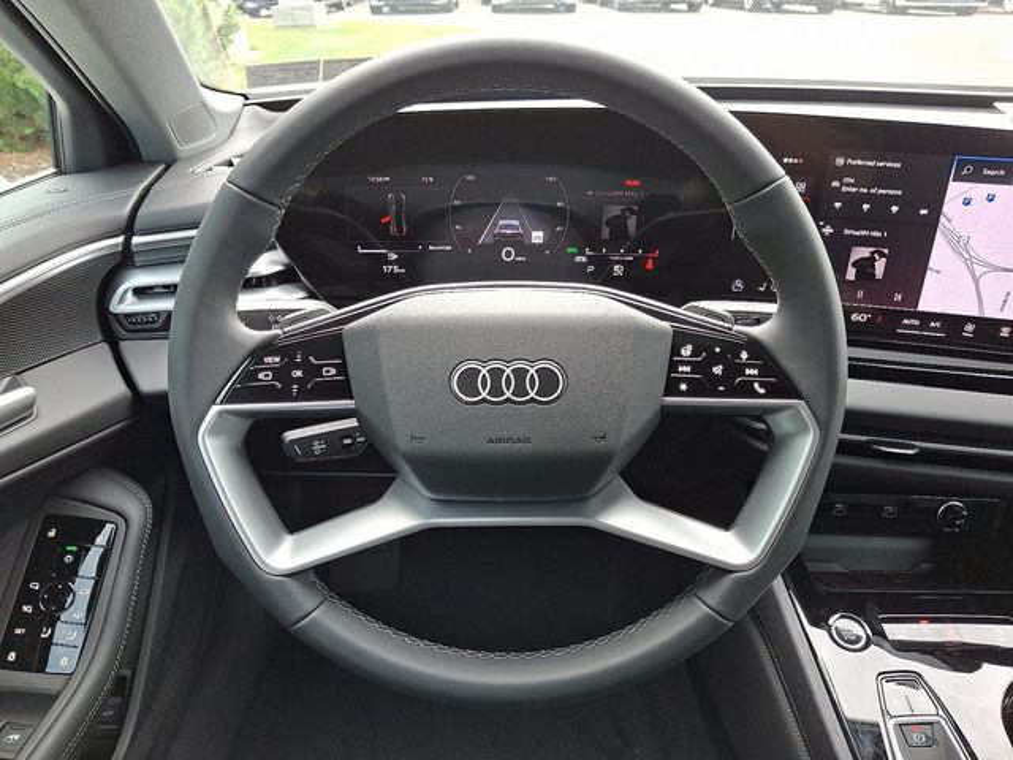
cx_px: 506
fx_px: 732
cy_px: 380
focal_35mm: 25
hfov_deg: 69.4
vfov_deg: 54.9
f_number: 1.8
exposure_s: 1/120
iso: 37
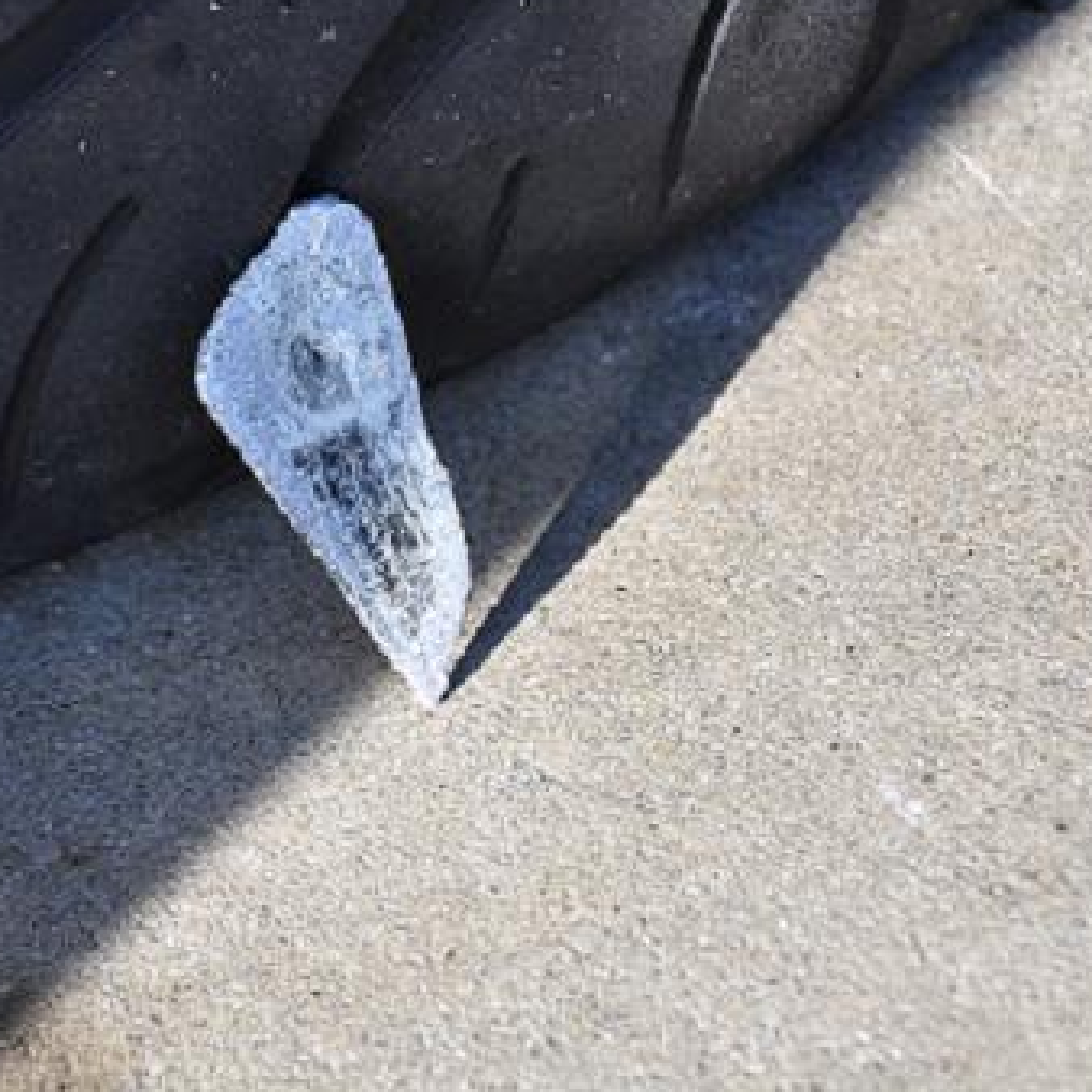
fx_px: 8280
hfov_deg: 7.5
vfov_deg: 7.5
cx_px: 359
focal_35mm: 232
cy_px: 425
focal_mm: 92
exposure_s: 1/160
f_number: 5.6
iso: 200
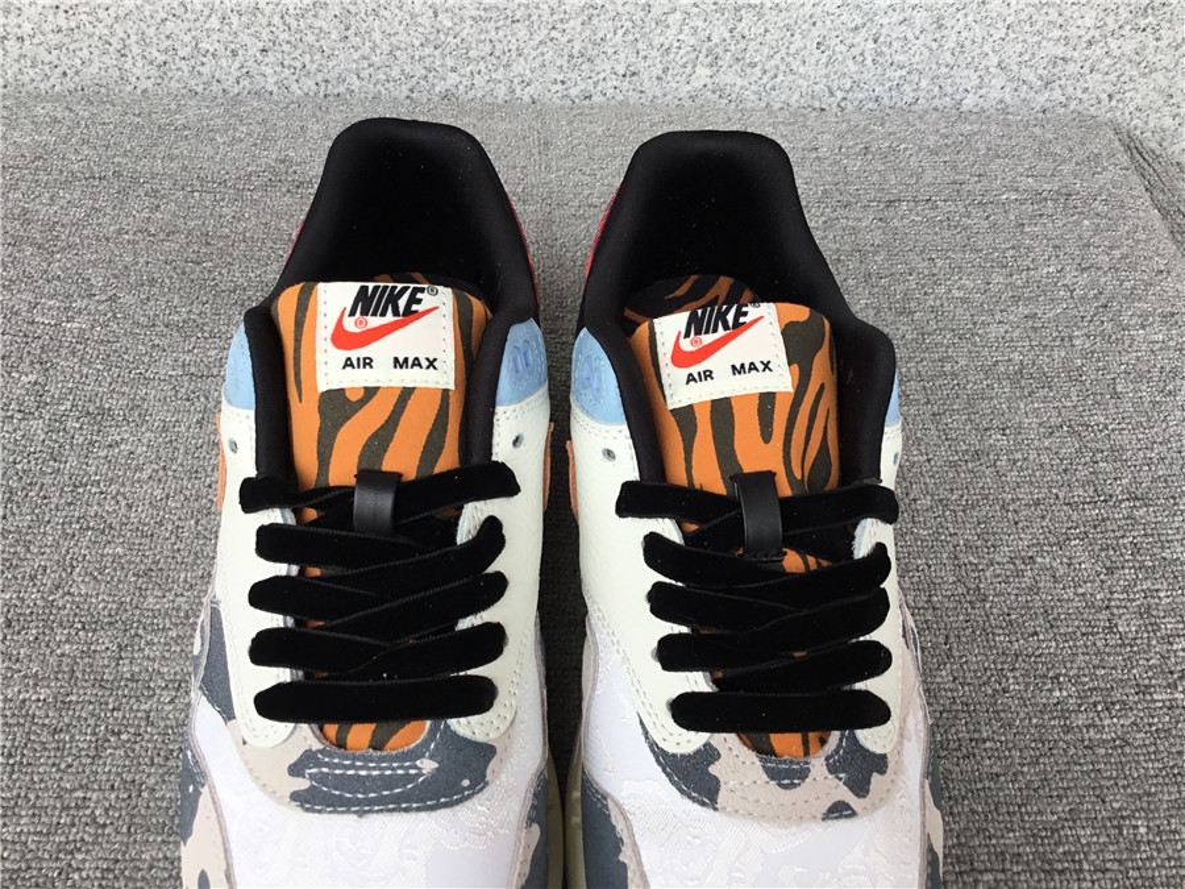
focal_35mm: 31
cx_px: 592
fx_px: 1061
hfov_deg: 58.4
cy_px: 444
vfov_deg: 45.4
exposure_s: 1/259
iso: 25
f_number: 2.4
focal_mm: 3.3
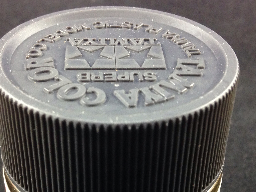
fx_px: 488
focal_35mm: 66
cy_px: 179
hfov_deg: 29.4
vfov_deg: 21.7
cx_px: 124
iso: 160
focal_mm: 4.13
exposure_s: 1/20
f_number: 2.4
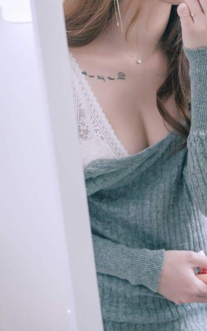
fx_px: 956
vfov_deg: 19.5
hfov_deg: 12.2
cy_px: 91
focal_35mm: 106
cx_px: 228
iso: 320
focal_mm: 50
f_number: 2.5
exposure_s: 1/100
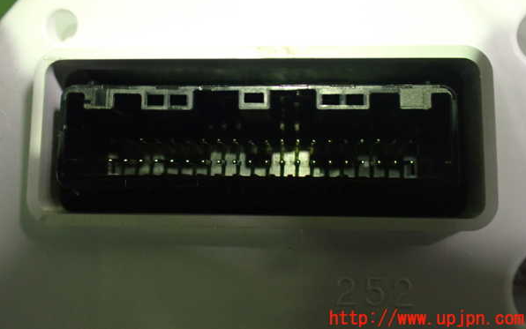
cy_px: 131
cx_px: 264
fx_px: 459
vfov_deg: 39.3
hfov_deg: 59.6
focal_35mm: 32
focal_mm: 5.4
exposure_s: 1/30
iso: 1000
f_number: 2.3
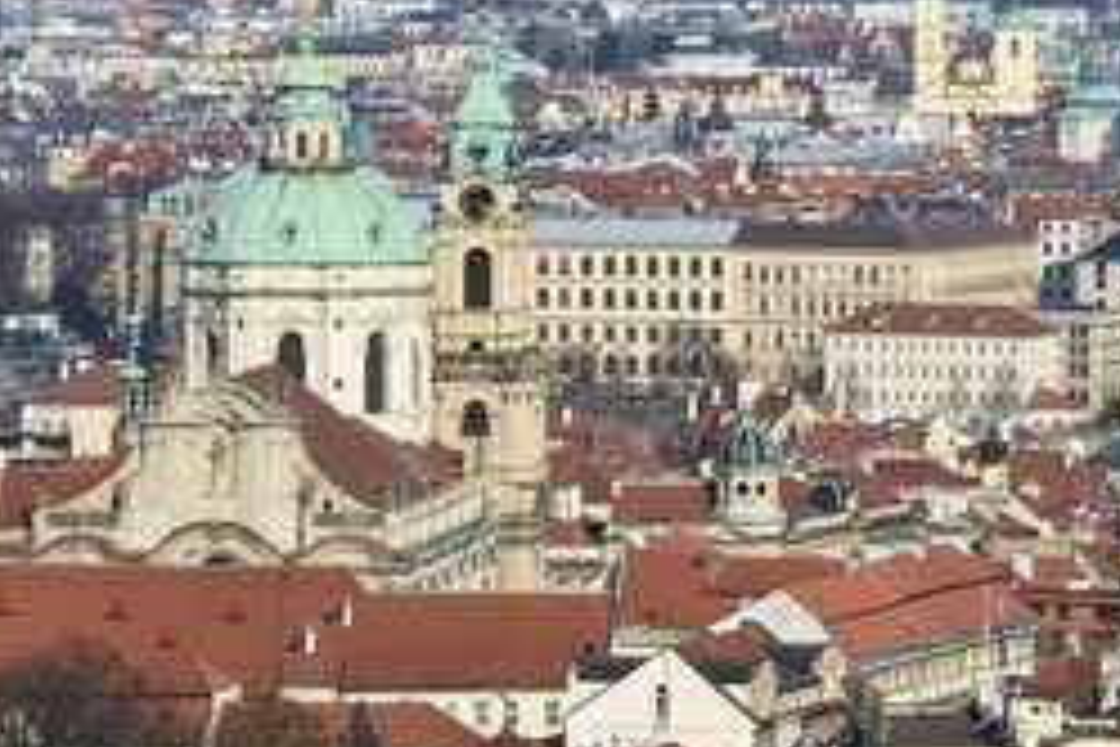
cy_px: 248
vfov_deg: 4.1
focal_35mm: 337
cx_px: 760
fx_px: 10484
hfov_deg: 6.1
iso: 200
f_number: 13
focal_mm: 200
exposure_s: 1/250
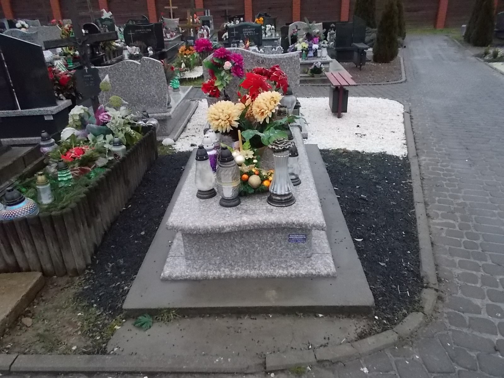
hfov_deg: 67.3
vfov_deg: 53.1
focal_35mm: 26
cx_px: 252
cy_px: 189
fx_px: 379
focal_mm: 4.6
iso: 400
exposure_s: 1/250
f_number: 3.2
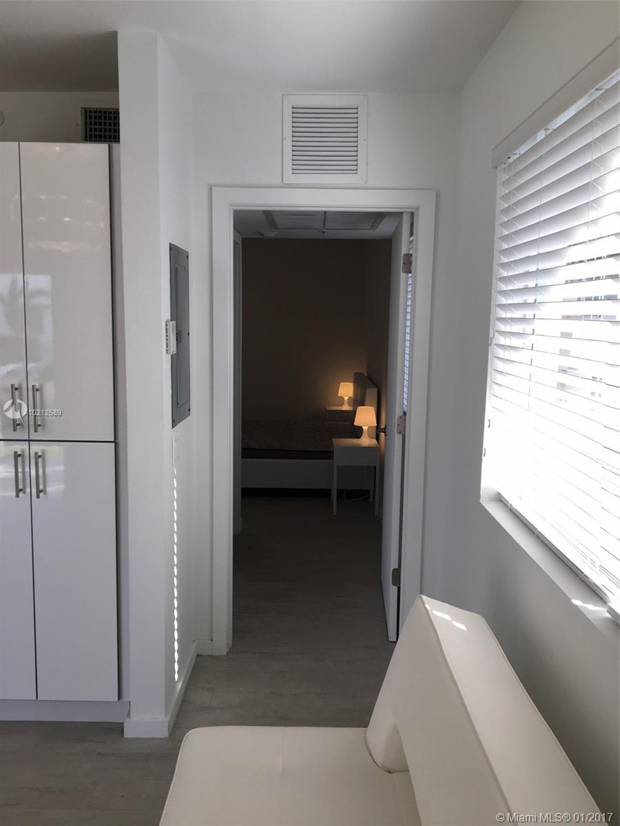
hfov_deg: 48.2
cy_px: 413
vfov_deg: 61.7
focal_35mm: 29
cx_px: 310
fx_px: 693
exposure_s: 1/120
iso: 25
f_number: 2.2
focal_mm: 4.15
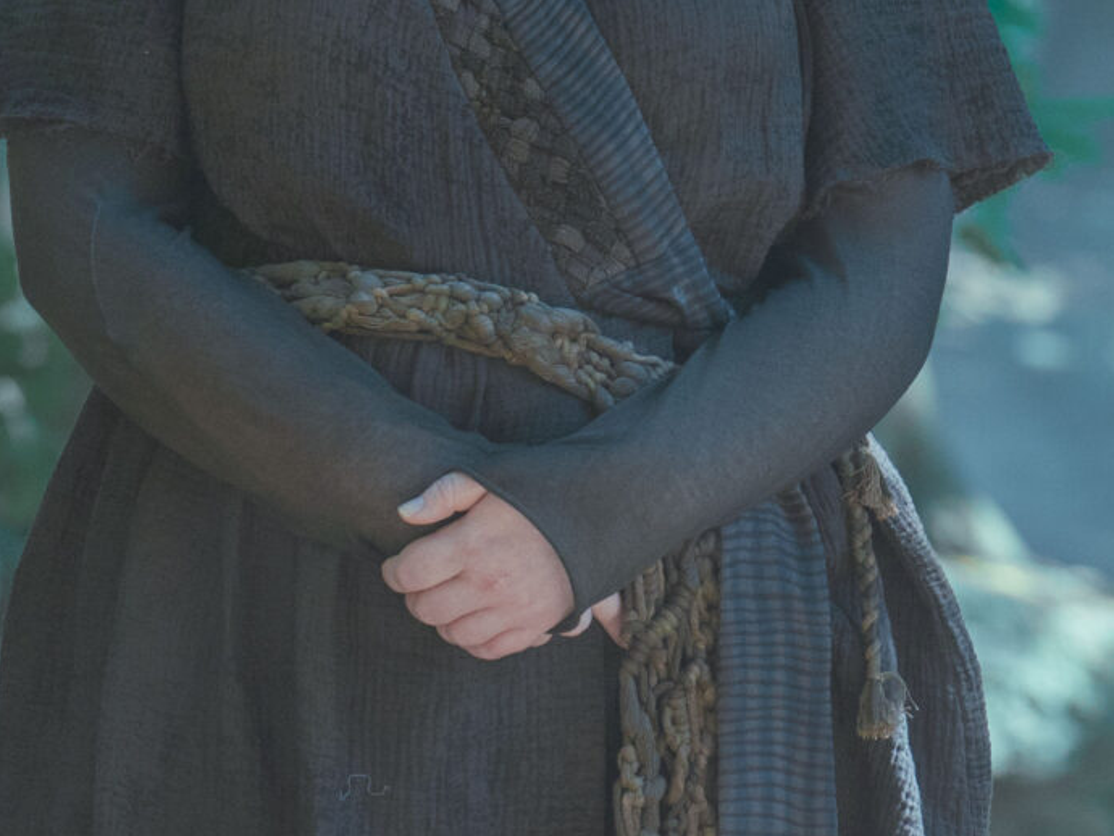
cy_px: 293
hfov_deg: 4.2
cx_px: -339
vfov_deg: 3.2
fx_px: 15034
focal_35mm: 467
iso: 1000
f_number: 4.5
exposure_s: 1/200
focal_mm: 131
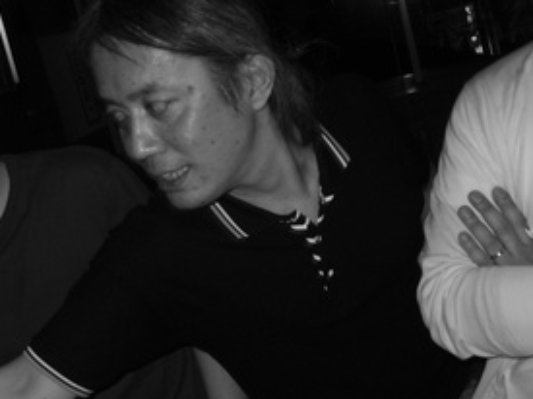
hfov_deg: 34.6
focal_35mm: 55
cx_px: 180
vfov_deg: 26.5
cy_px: 185
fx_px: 846
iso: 125
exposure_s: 1/30
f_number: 2.2
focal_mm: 6
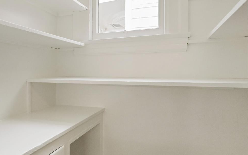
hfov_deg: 79.6
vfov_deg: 54.6
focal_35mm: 22
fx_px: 149
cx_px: 121
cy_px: 61
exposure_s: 1/200
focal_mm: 14
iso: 640
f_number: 6.3
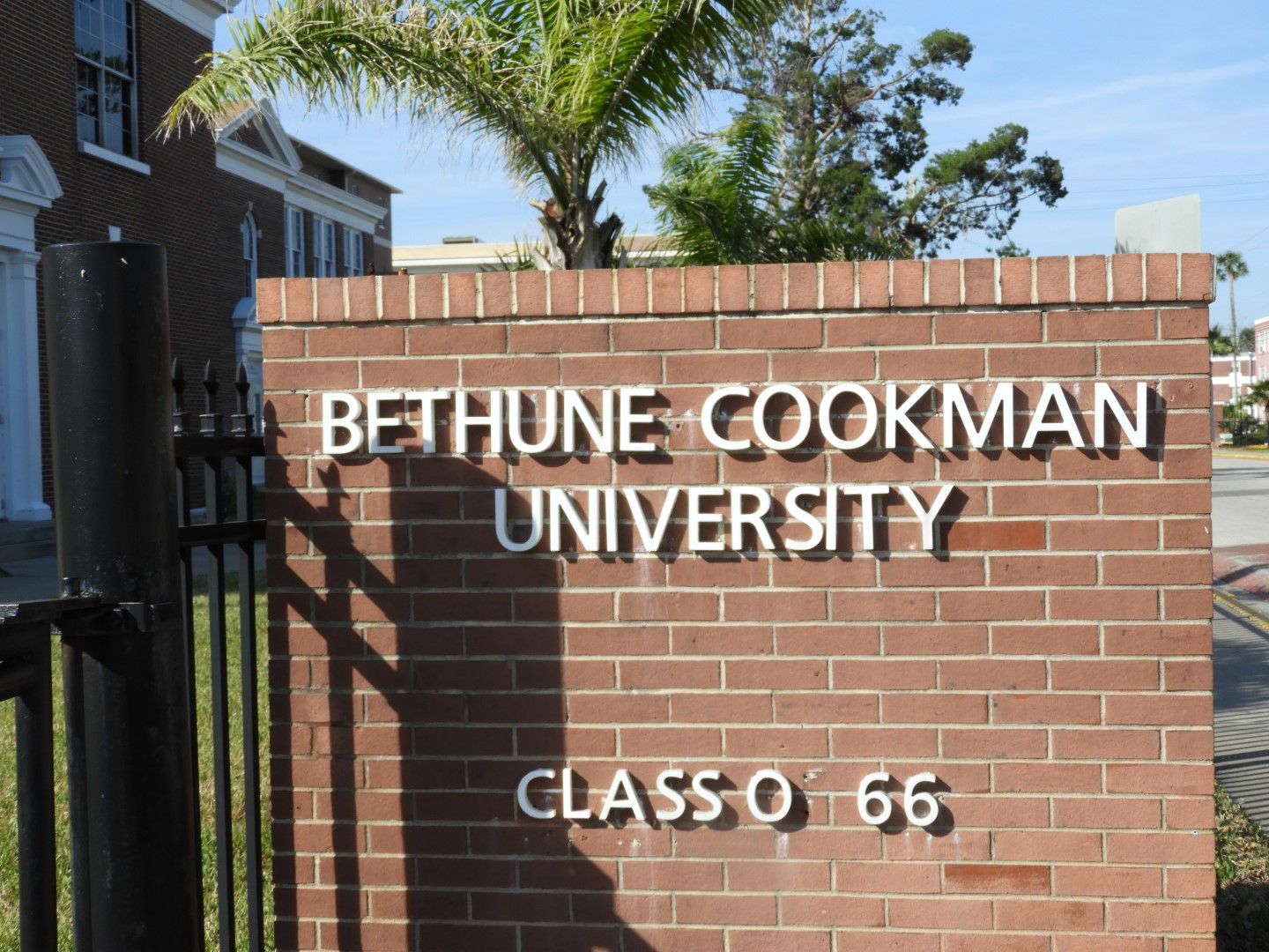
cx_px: 634
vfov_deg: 26.6
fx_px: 2016
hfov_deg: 34.9
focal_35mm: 55
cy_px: 476
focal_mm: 9.9
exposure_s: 1/800
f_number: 4
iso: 100
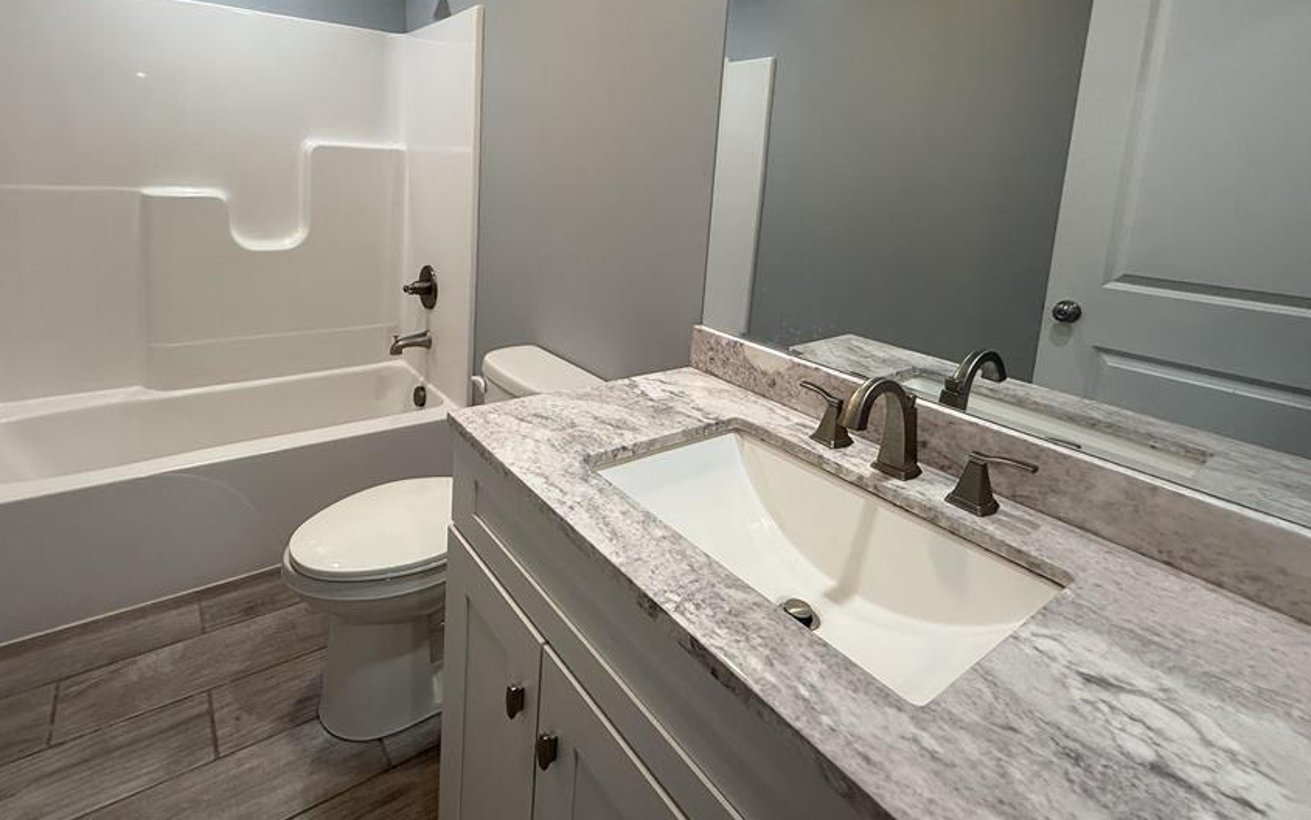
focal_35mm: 18
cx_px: 576
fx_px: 643
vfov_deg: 62.8
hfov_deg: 90.7
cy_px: 252
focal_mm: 2.22
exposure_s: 1/120
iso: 160
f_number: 2.2
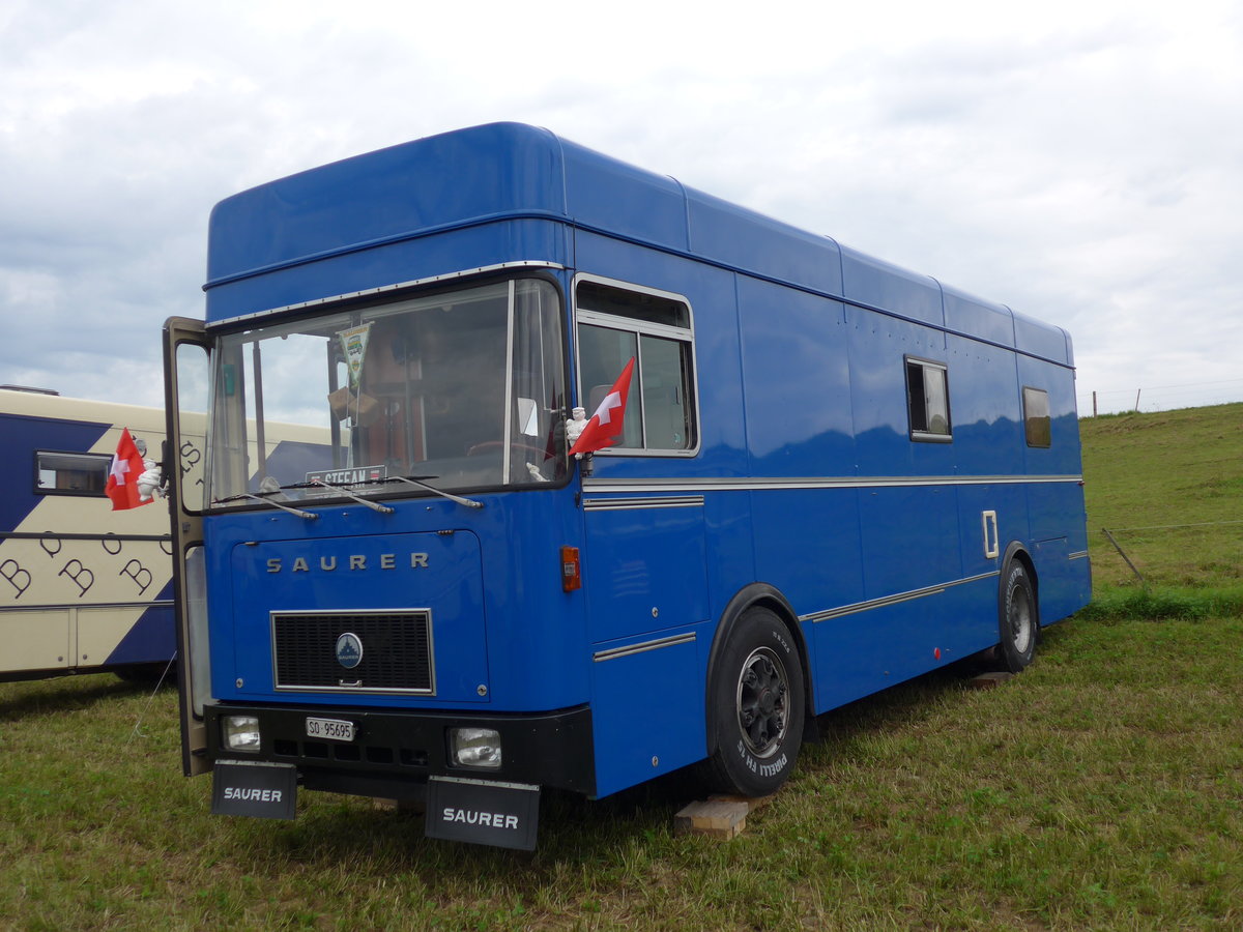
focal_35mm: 36
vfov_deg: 39.7
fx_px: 1293
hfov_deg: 51.4
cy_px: 466
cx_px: 622
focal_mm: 7.5
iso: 80
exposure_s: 1/500
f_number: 2.8
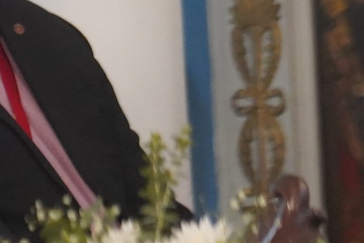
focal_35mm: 490
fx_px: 4954
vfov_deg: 2.8
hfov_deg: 4.2
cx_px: -199
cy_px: -8
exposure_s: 1/160
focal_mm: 105
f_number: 4
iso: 6400
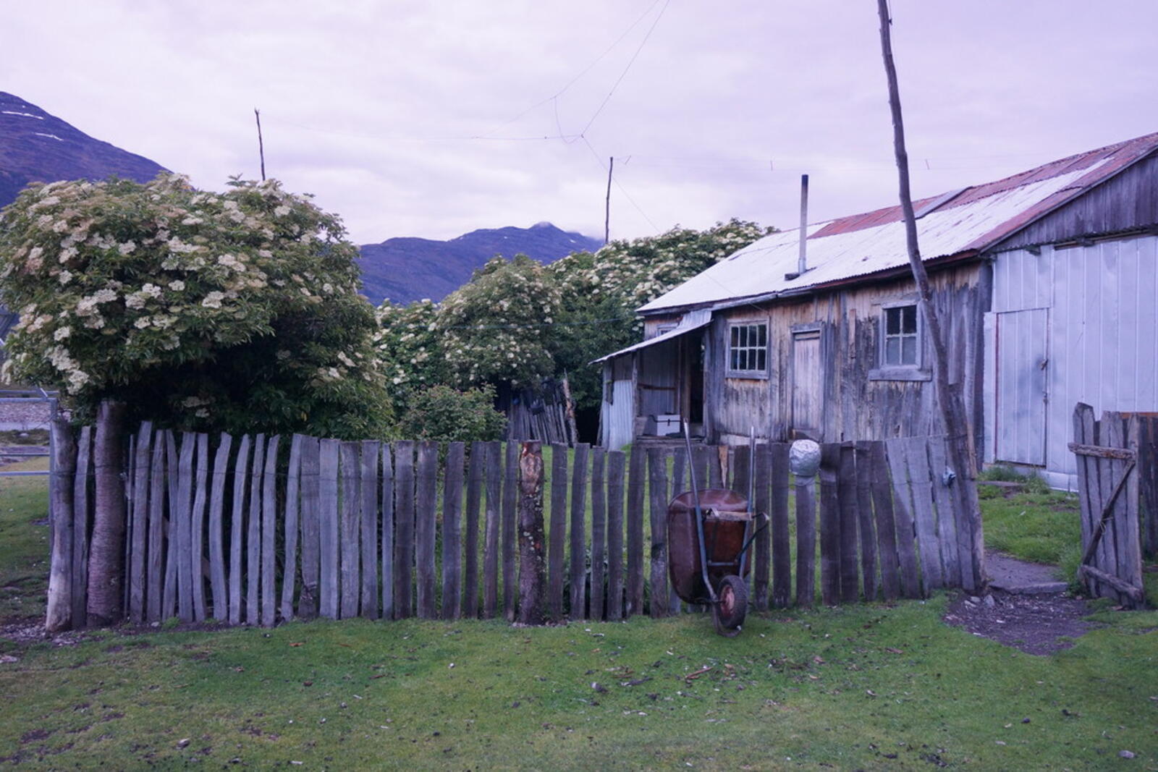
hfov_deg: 67.4
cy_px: 386
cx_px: 579
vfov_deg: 47.9
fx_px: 869
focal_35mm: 27
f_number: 4
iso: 800
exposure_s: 1/60
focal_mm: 18
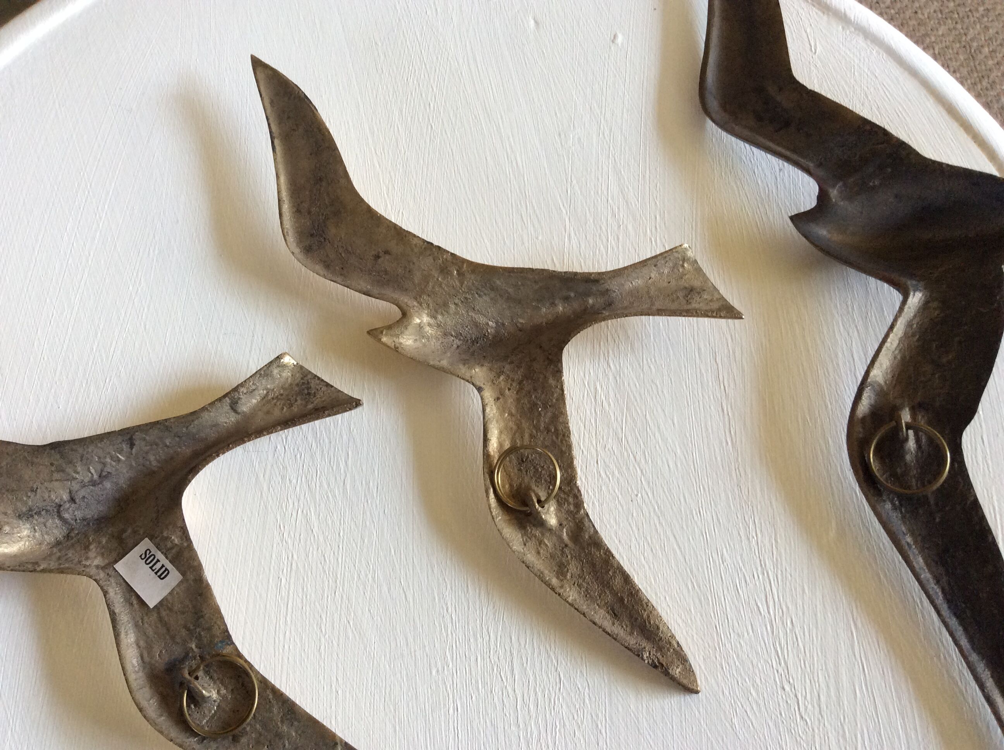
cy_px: 375
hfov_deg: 56.9
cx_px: 502
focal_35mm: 32
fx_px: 927
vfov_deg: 44.1
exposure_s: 1/25
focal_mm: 3.3
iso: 80
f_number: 2.4
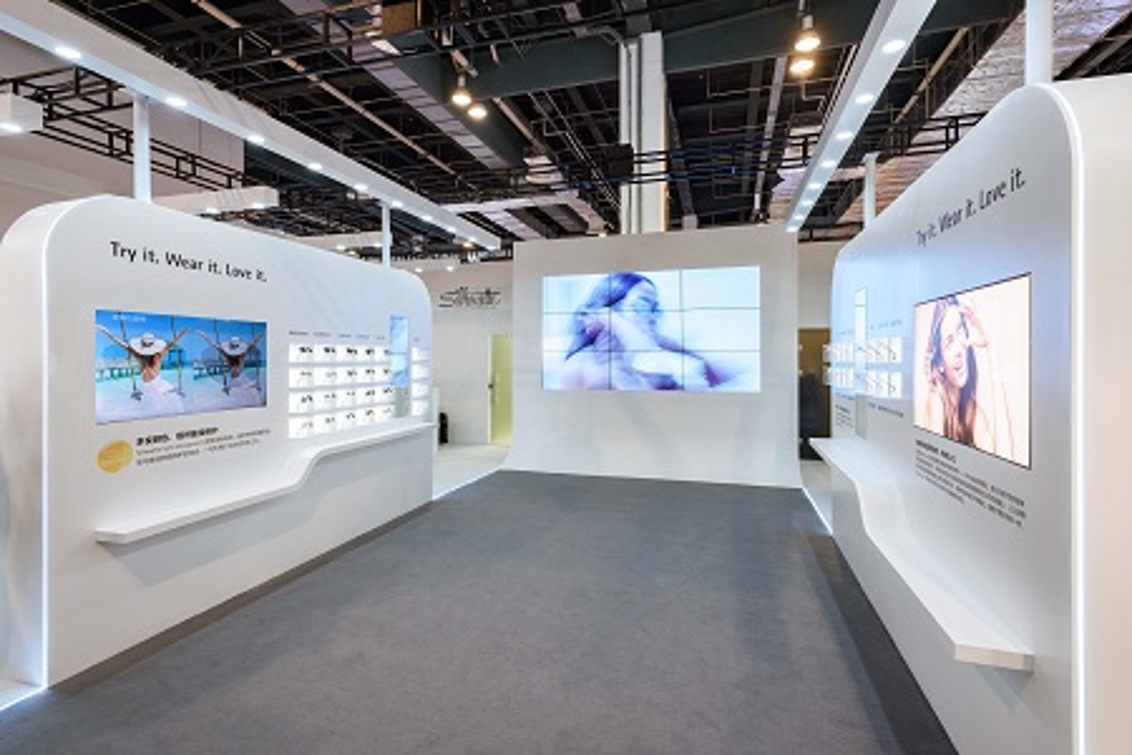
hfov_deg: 93.3
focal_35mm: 17
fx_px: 535
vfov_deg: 70.4
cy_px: 378
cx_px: 566
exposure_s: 1/5
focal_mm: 17
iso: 64
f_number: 11
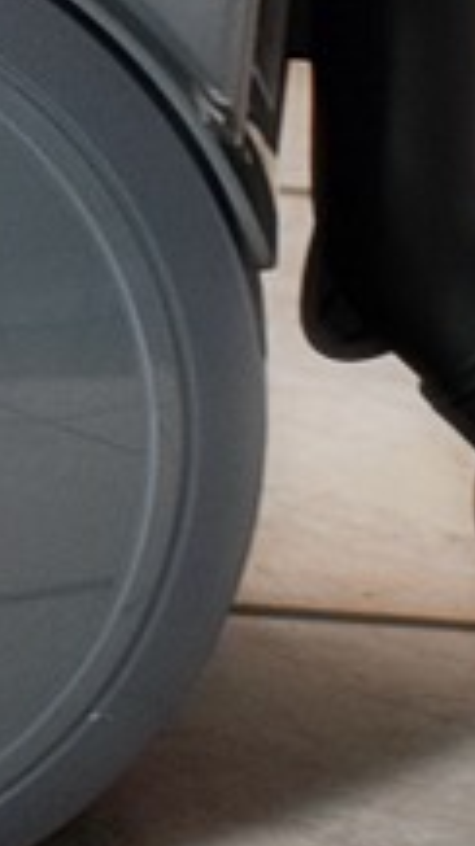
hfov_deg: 4.1
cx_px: -292
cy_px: -158
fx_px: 6630
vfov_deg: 7.2
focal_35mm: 296
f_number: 4.8
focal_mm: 40
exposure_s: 1/60
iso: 1100
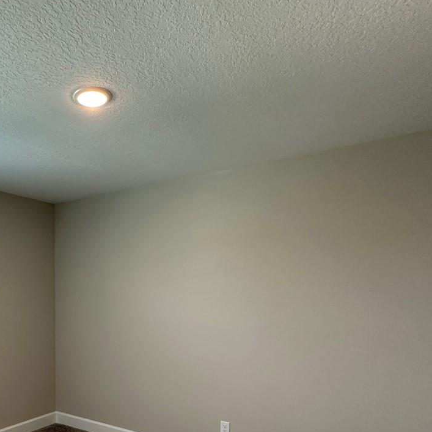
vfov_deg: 54.3
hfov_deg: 53.7
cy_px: 331
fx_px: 395
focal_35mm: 28
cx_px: 90
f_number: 2.2
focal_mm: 2.22
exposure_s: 1/120
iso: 250
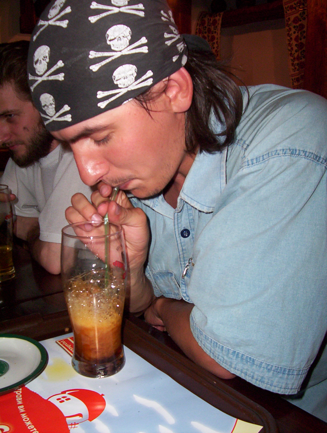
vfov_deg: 43.8
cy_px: 216
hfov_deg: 33.7
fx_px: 539
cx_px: 164
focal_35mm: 43
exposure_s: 1/60
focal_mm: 5.77
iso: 140
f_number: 2.73
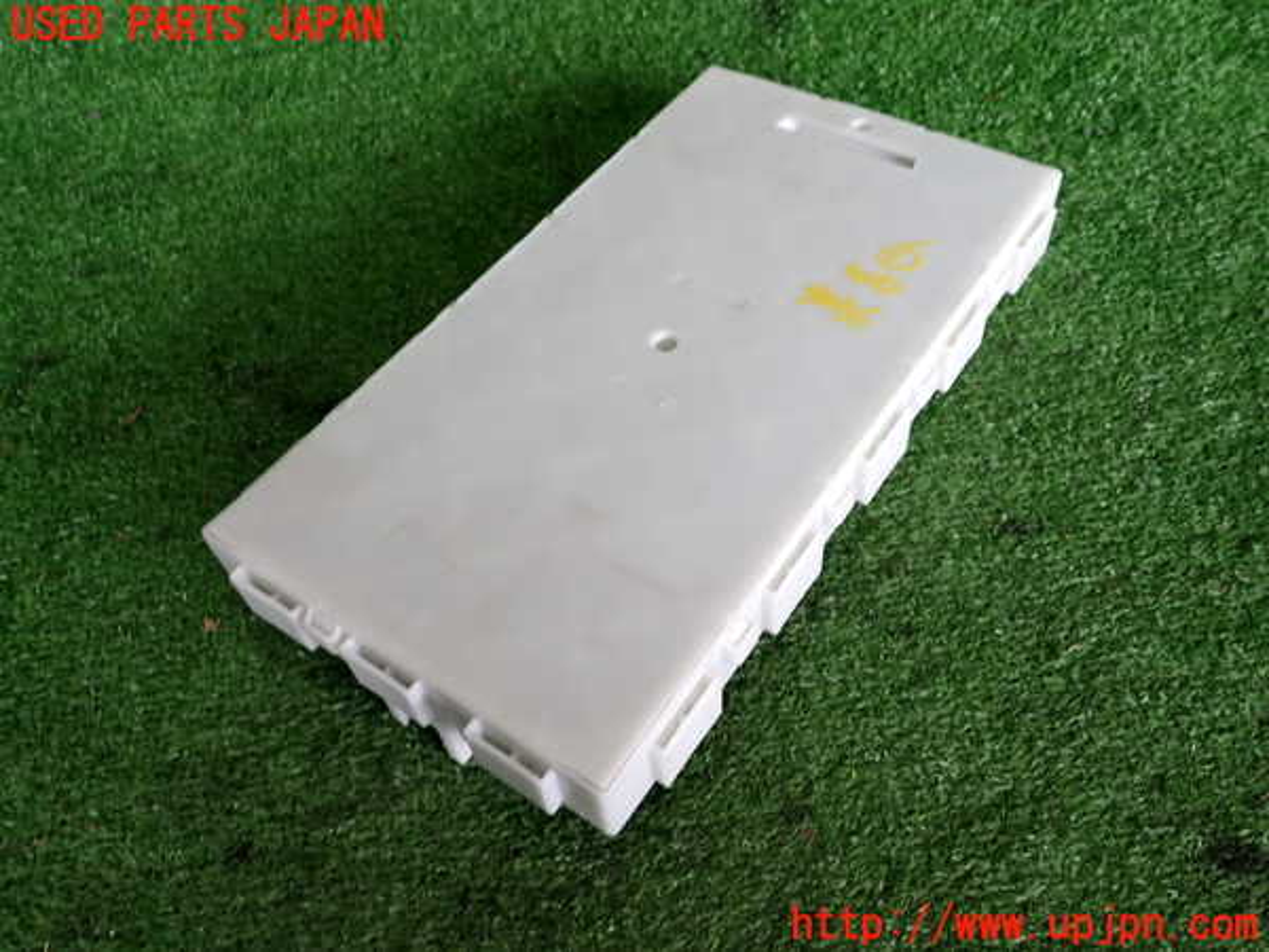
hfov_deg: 60.0
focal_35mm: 30
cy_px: 476
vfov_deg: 46.8
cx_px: 634
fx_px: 1100
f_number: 2.3
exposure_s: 1/60
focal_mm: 5.4
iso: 200
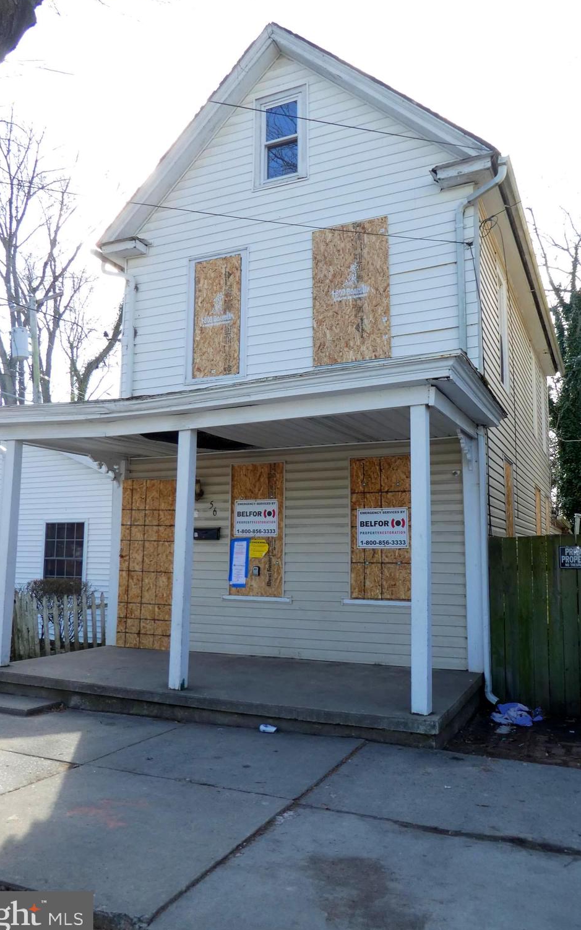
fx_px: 659
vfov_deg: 70.4
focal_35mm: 26
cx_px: 295
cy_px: 467
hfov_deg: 47.6
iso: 80
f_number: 3.3
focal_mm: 4.3
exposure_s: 1/160
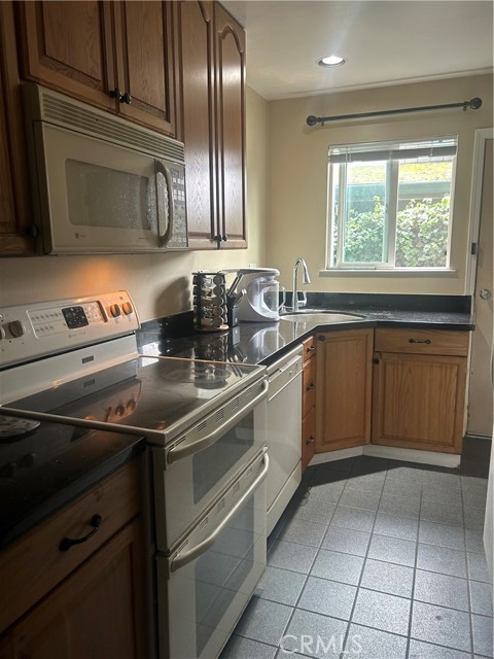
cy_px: 330
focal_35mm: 26
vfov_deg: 67.3
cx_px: 247
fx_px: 495
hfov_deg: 53.1
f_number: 1.5
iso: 125
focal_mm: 5.7
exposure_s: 1/60
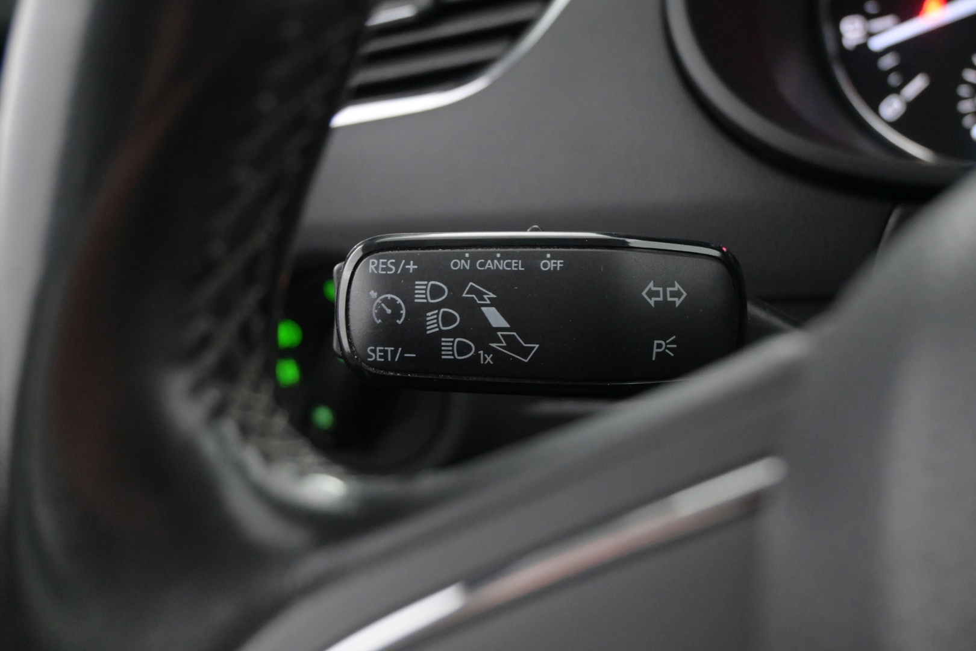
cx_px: 488
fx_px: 1078
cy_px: 326
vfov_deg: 33.6
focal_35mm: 40
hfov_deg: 48.7
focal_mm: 26.5
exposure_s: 1/40
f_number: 4.5
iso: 4000
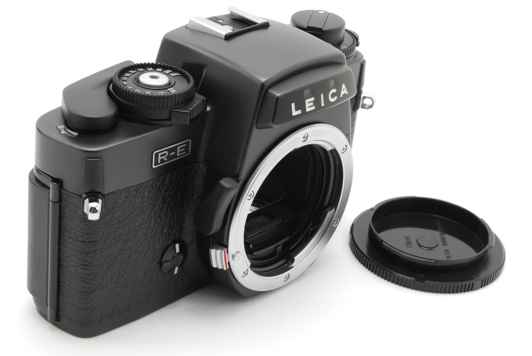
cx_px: 266
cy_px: 178
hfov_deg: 24.6
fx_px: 1221
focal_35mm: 82
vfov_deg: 16.6
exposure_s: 1/100
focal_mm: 55
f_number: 18
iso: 400
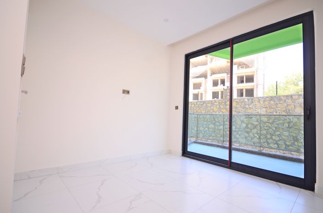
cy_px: 106
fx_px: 161
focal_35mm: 18
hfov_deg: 90.2
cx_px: 162
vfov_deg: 67.1
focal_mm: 12
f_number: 5.6
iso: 320
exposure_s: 1/125
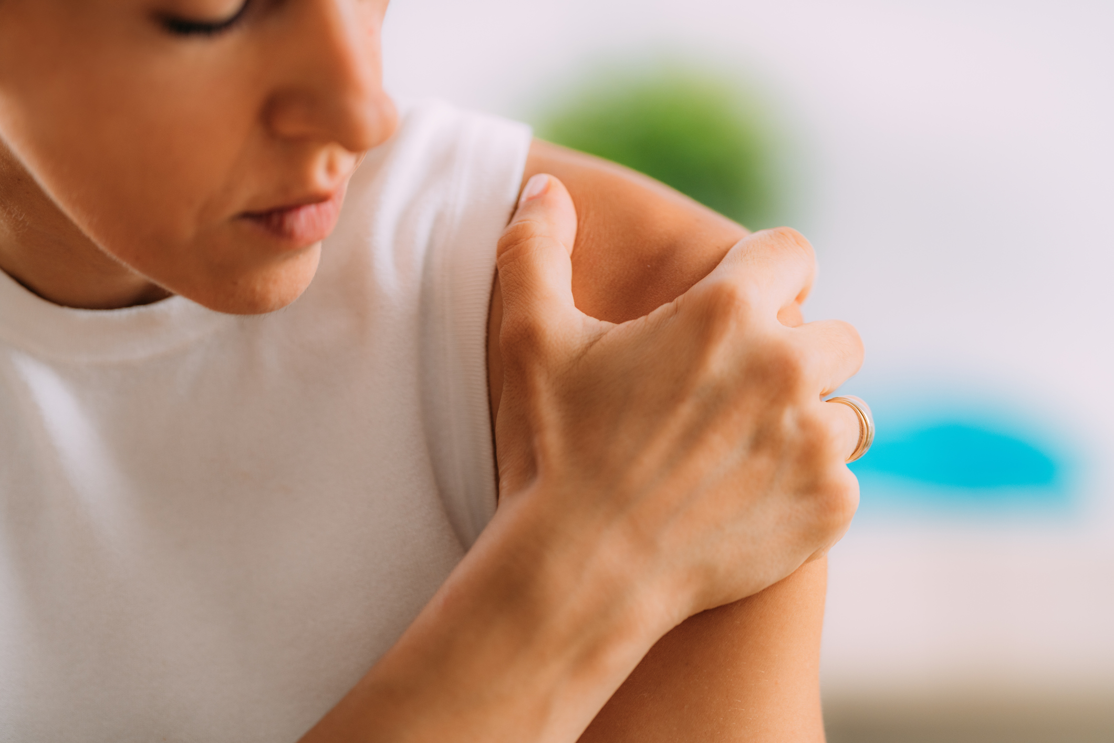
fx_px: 4177
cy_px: 372
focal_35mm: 135
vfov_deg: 10.2
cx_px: 557
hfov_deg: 15.2
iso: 200
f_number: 2
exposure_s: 1/200
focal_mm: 135
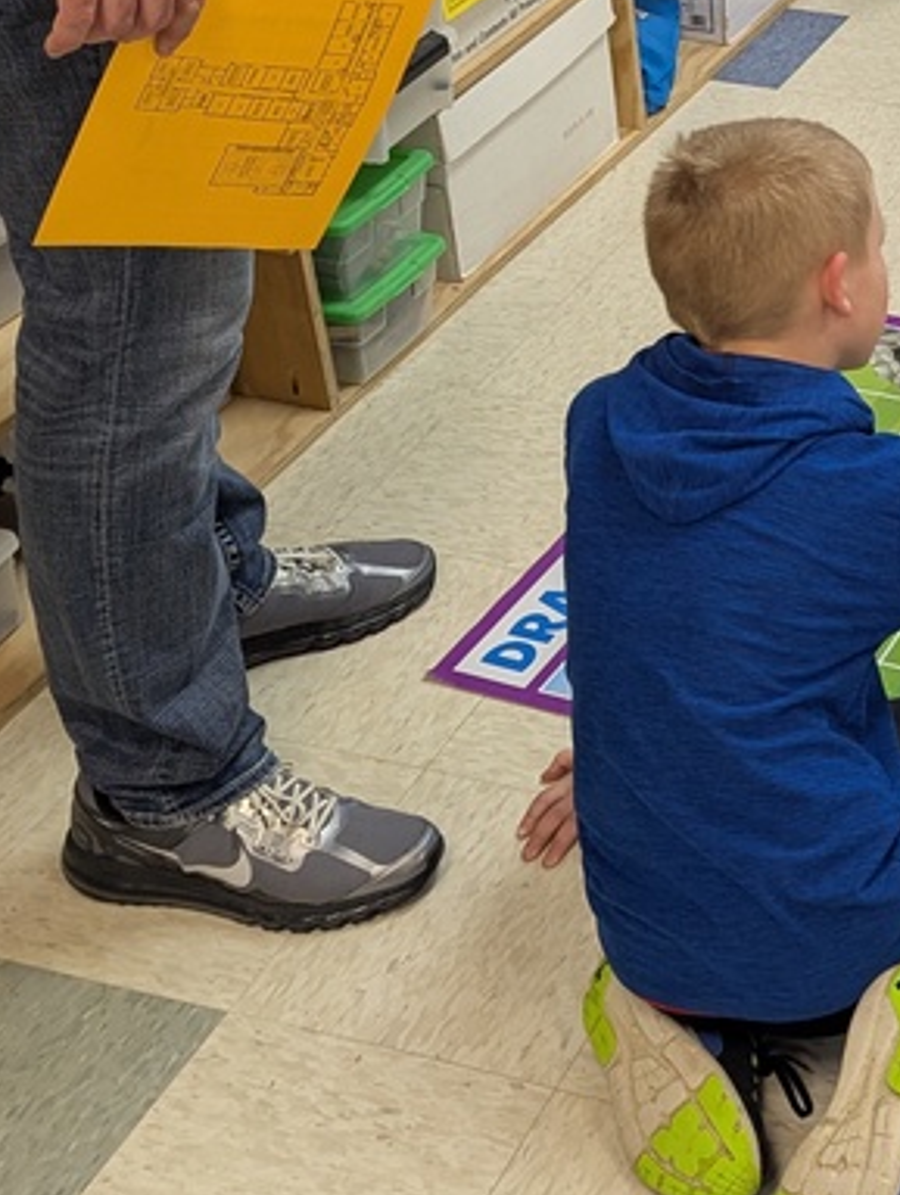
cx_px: 1076
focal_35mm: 64
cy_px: 205
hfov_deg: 21.4
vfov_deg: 29.4
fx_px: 2214
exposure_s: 1/120
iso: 216
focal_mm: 6.81
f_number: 1.85
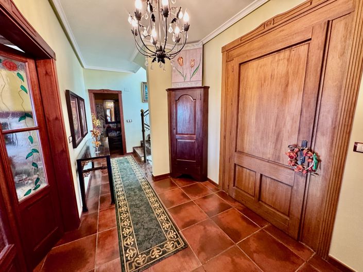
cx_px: 182
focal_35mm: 14
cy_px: 136
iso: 500
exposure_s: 1/50
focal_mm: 2.22
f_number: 2.2
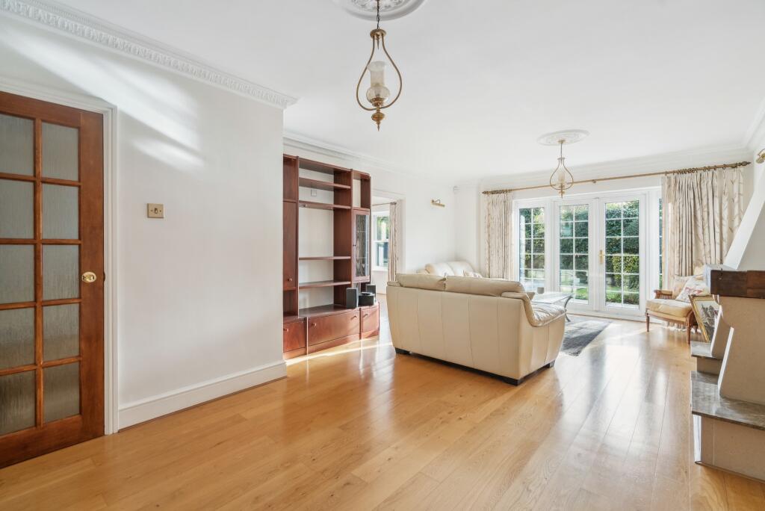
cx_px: 382
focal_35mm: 16
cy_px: 256
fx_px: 340
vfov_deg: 73.8
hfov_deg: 96.7
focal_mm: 16
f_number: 6.3
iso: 1600
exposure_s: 1/60
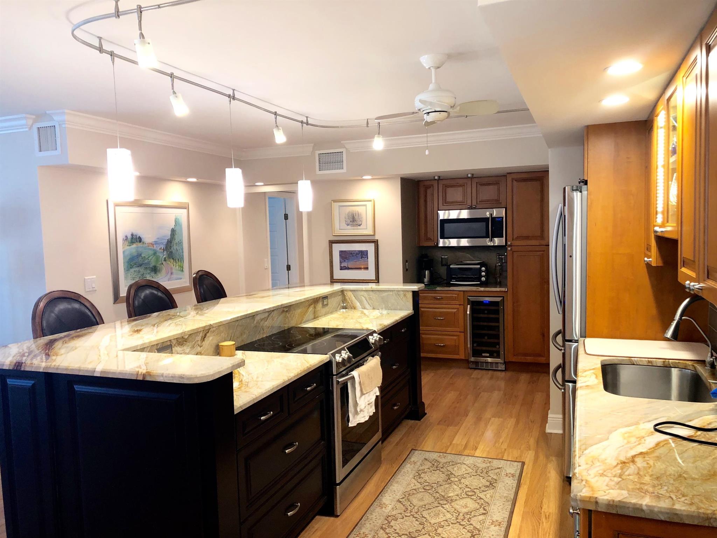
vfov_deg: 49.7
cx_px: 358
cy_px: 269
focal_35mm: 28
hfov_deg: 63.5
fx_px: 580
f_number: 1.8
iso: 40
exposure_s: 1/20
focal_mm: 3.99
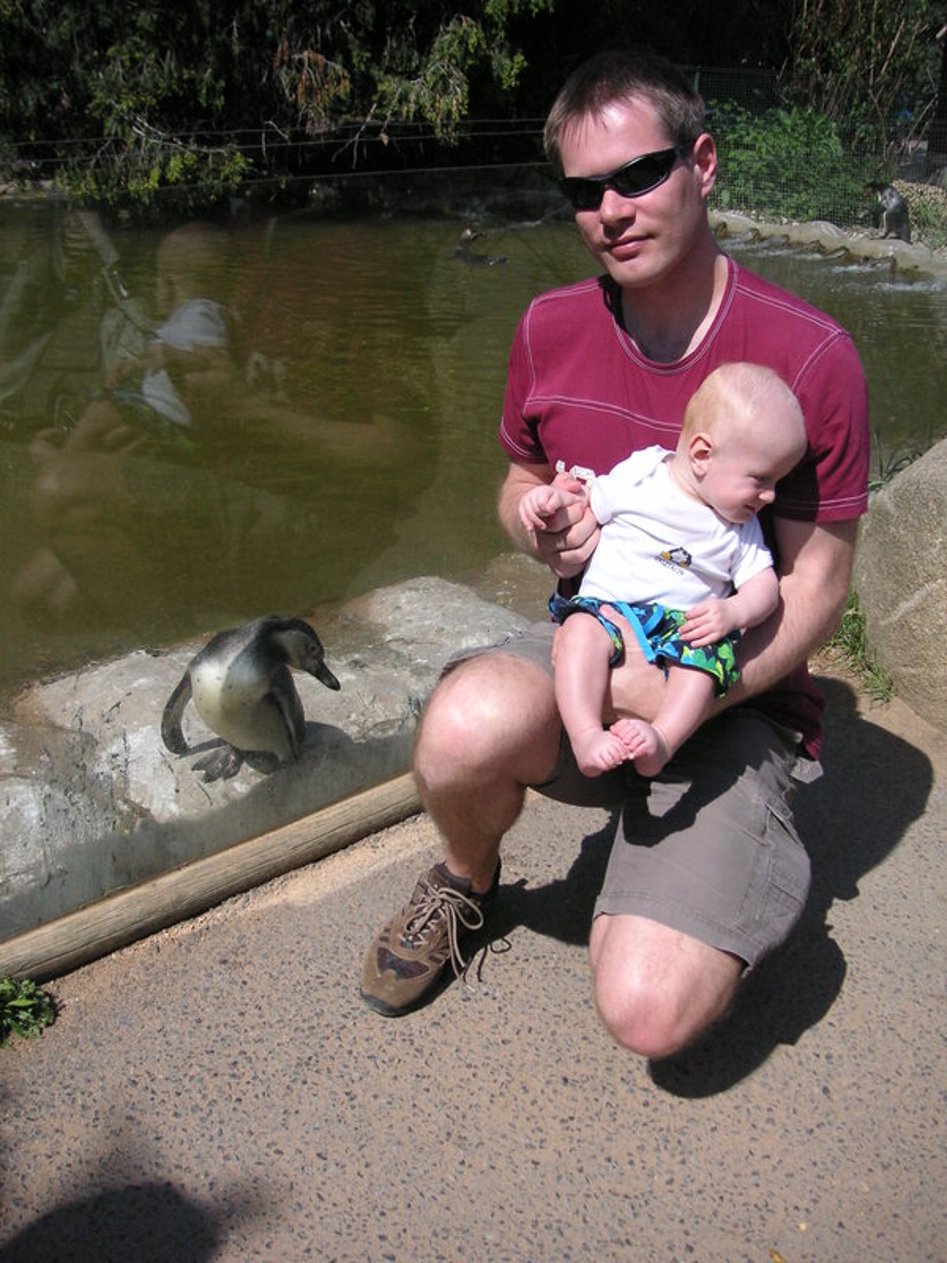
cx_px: 474
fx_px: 1350
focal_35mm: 37
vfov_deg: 50.1
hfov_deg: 38.7
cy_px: 632
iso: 50
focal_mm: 6.1
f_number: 6.7
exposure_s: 1/250
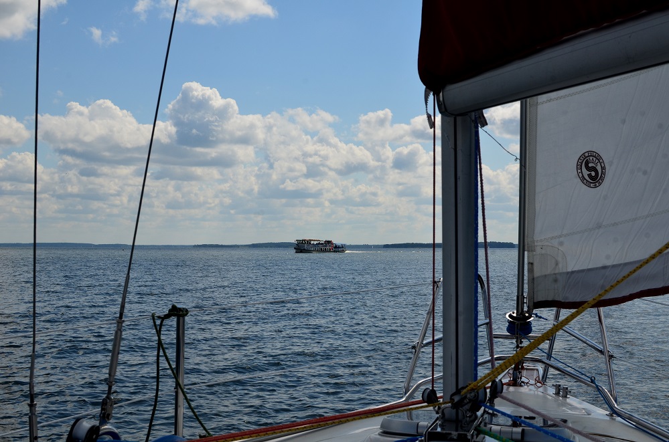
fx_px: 973
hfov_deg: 37.9
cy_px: 221
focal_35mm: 52
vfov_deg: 25.6
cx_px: 334
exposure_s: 1/400
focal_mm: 35
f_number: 11
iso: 200
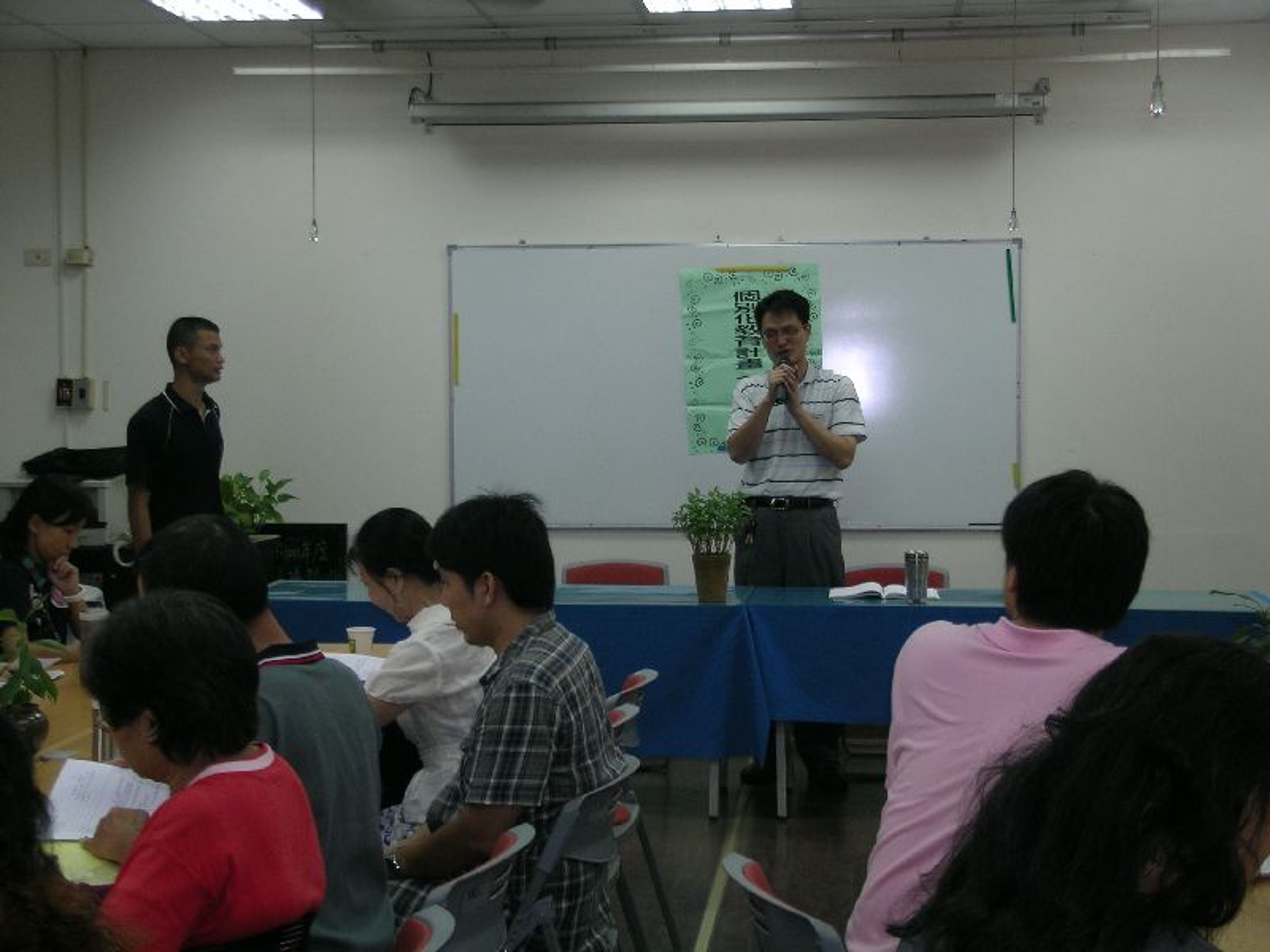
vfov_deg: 25.7
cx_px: 635
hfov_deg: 33.8
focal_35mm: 57
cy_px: 476
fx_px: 2091
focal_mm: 11.8
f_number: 3.6
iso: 50
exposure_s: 1/30
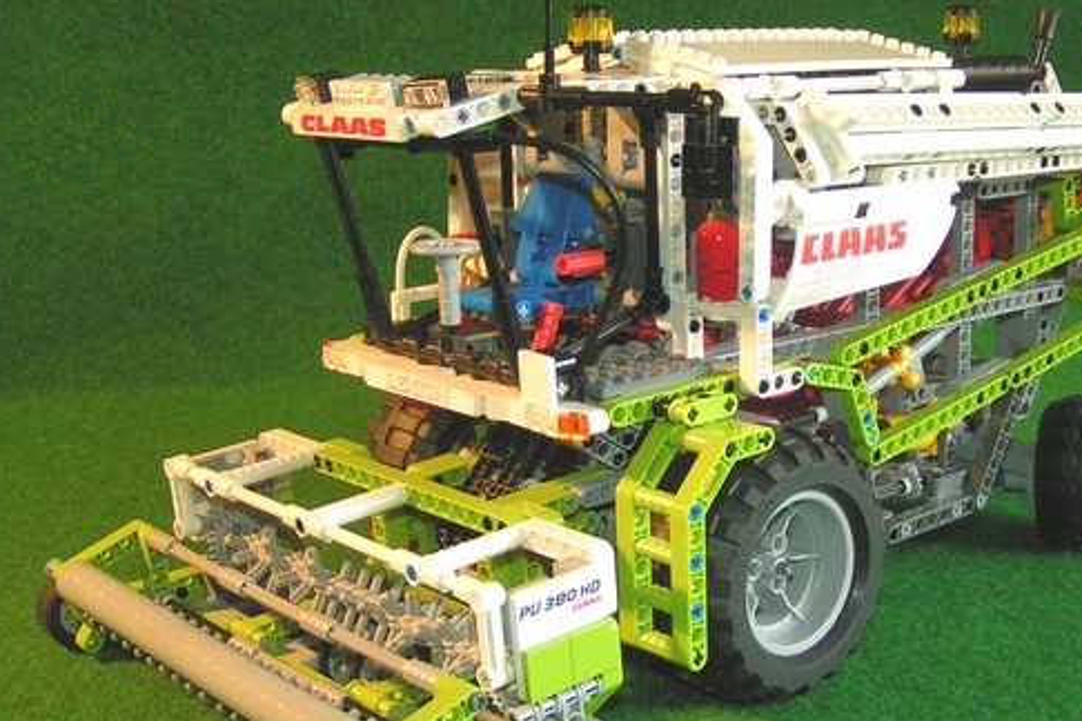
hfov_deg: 37.9
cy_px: 409
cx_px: 688
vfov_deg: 26.0
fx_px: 1563
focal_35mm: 52
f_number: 2.8
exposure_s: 1/40
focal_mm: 5.8
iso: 80
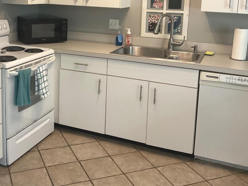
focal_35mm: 45
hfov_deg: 41.8
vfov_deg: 31.7
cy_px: 50
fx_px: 322
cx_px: 92
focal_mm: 3
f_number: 1.8
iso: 100
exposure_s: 1/60
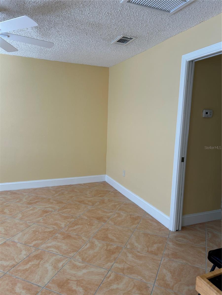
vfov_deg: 67.3
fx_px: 222
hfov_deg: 53.1
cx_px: 111
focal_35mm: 26
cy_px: 148
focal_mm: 5.7
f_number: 1.5
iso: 50
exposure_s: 1/120
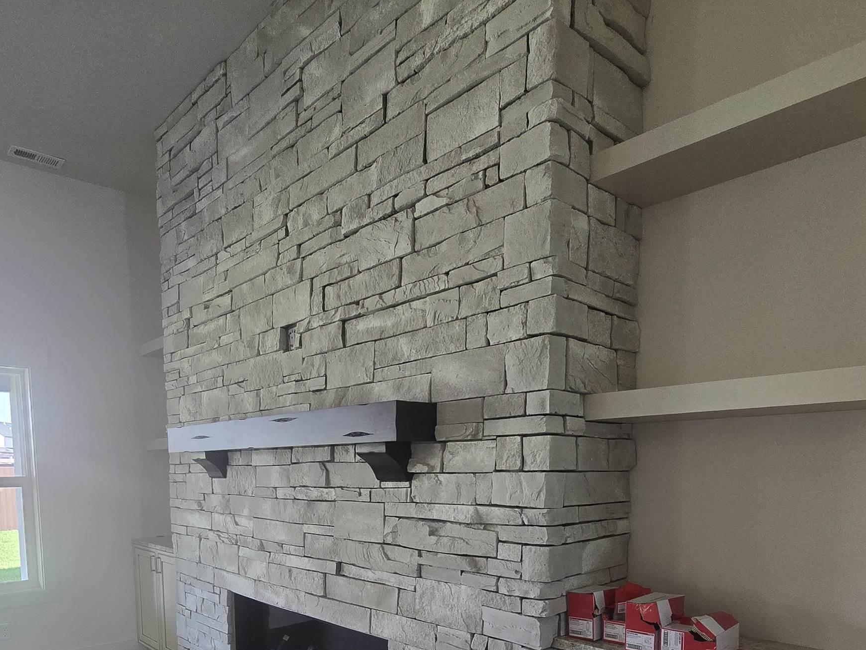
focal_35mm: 23
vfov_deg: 54.6
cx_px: 375
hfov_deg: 73.6
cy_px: 525
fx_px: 575
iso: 100
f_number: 2.2
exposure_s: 1/60
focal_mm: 2.2
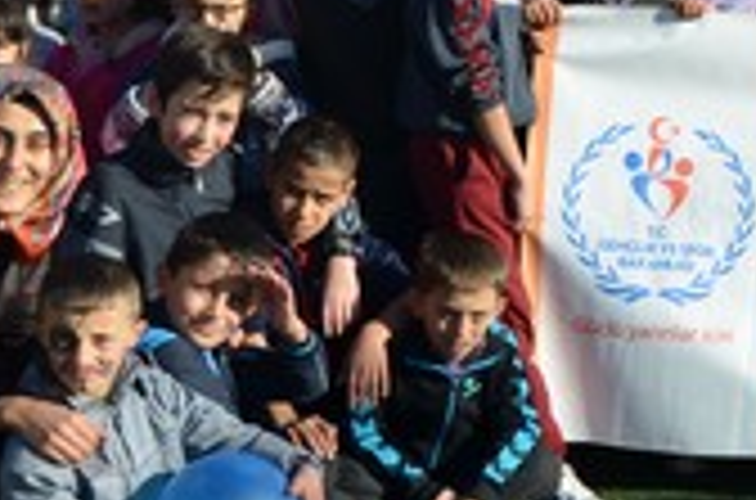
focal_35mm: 120
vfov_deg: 11.3
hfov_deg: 15.6
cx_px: 1161
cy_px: 90
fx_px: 2513
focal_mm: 20
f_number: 8
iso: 100
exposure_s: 1/250
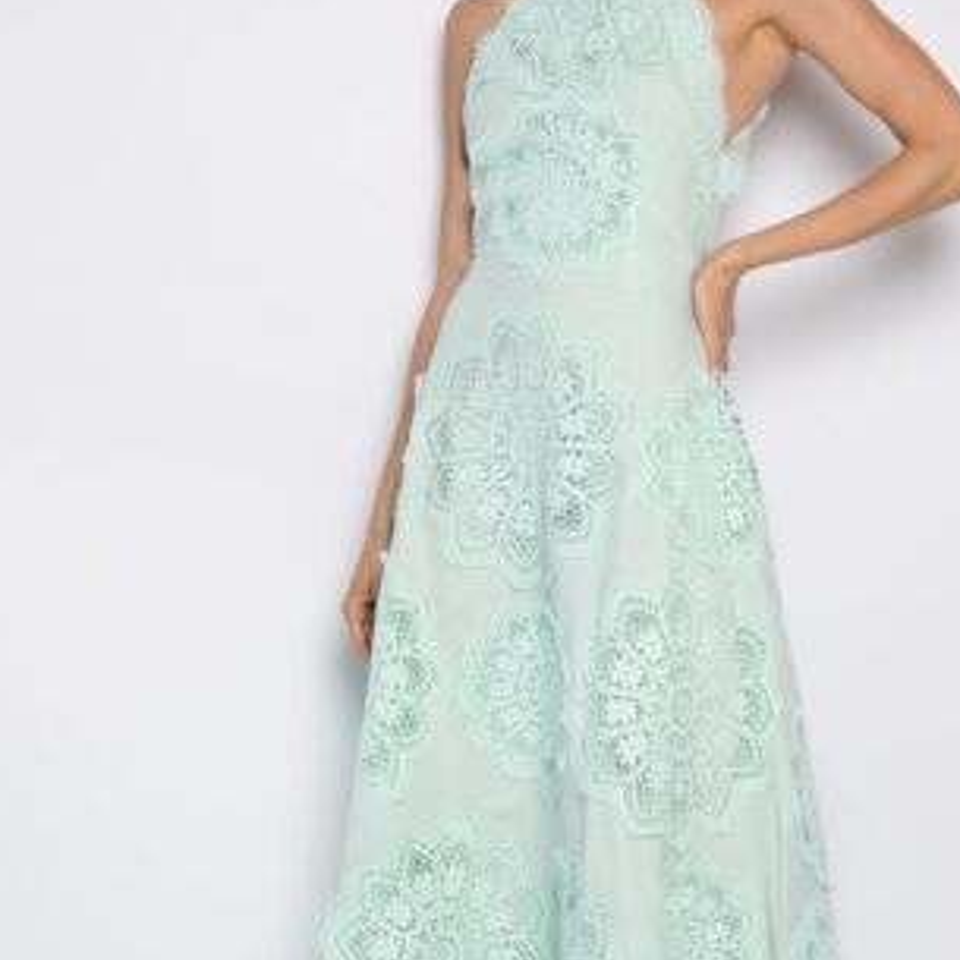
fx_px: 2416
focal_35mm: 77
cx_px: 614
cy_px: 527
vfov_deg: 22.5
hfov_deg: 22.4
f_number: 5
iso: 200
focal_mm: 46
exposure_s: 1/160
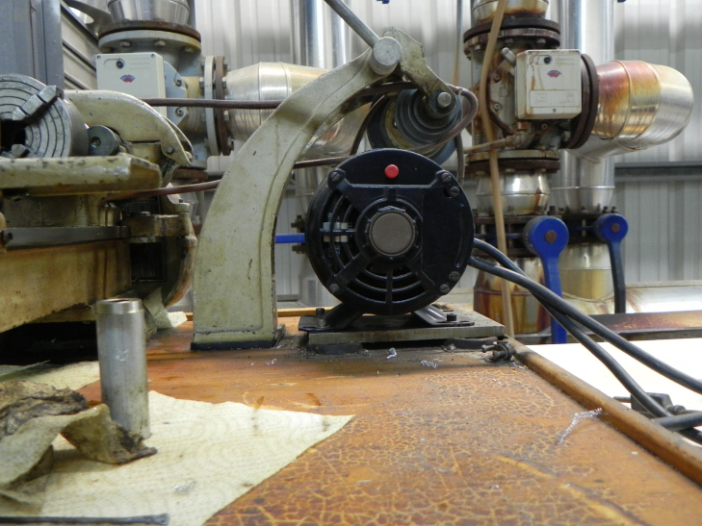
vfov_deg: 43.0
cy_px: 263
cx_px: 351
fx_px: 669
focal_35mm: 33
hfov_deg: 55.3
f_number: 2.8
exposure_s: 1/13
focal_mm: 5.9
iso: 400
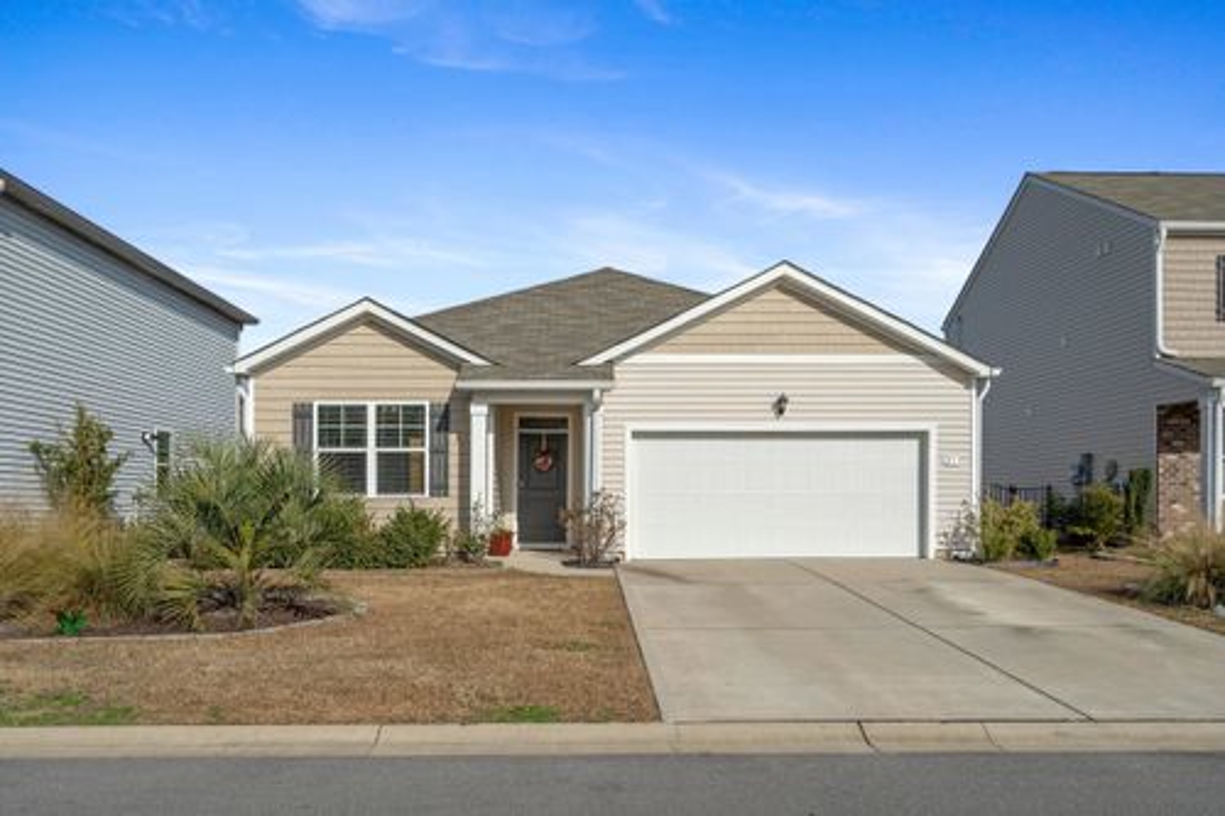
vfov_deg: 46.4
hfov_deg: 65.5
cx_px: 612
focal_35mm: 28
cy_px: 408
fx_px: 952
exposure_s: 1/1000
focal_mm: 28
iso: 160
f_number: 8
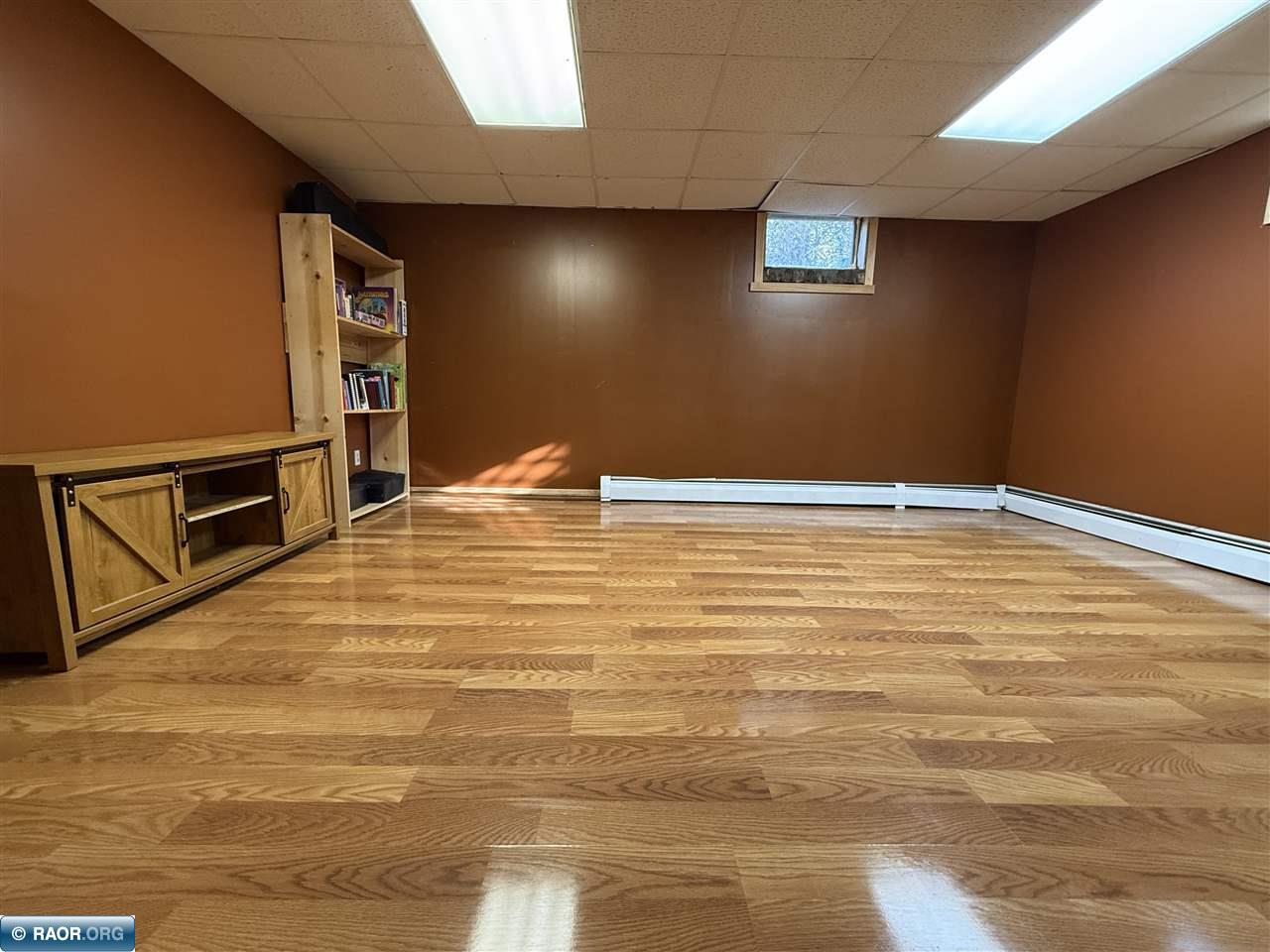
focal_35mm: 14
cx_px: 635
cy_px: 476
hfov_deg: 102.1
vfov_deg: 85.7
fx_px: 514
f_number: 2.2
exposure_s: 1/60
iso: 250
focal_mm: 2.22
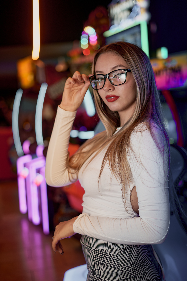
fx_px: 390
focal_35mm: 50
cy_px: 140
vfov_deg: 39.6
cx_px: 94
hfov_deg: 27.0
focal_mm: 50
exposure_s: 1/80
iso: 160
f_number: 2
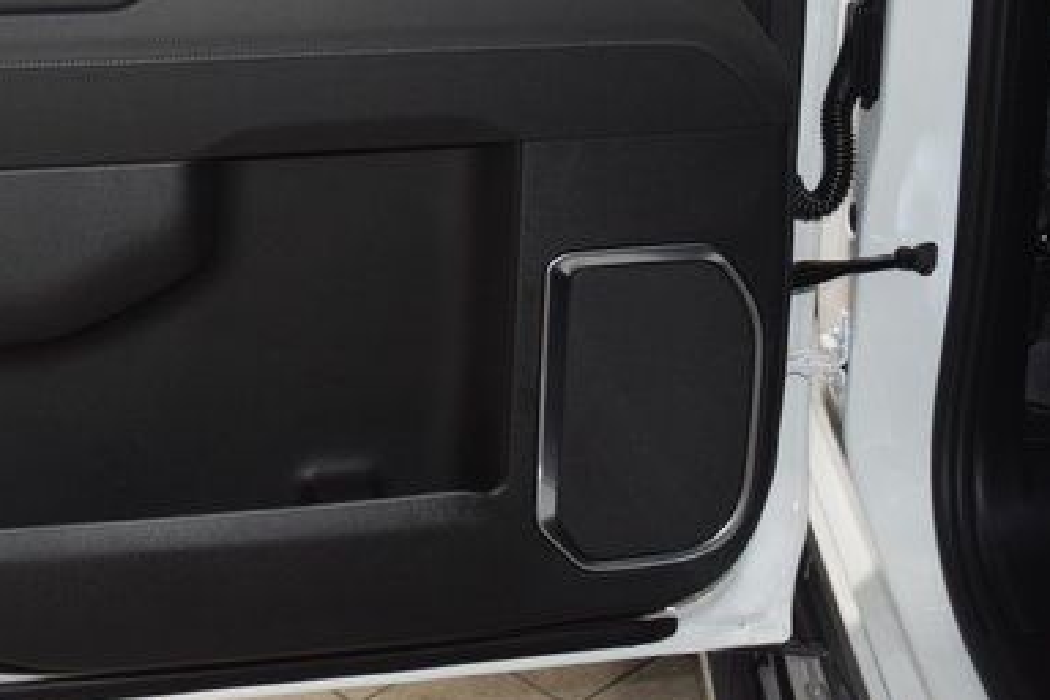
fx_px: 1750
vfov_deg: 22.3
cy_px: 141
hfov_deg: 32.7
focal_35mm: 60
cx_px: 257
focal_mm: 24
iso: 800
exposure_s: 1/60
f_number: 4
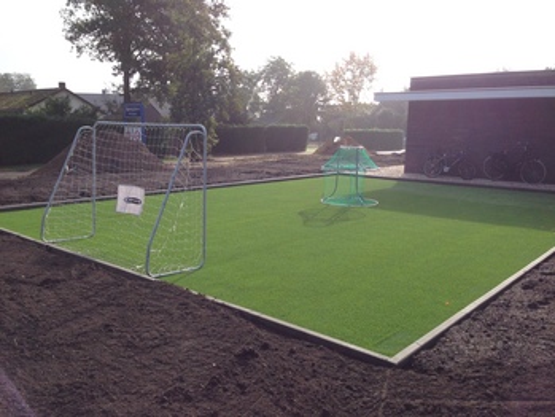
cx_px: 278
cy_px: 208
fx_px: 529
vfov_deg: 43.0
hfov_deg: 55.3
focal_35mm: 33
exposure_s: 1/1004
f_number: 2.4
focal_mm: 4.12
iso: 50
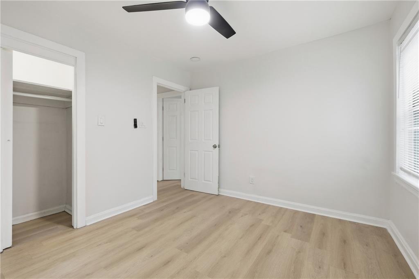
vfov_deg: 77.3
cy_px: 140
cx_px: 210
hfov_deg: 100.4
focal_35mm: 15
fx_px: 175
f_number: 9
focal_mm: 10
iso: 250
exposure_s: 1/38
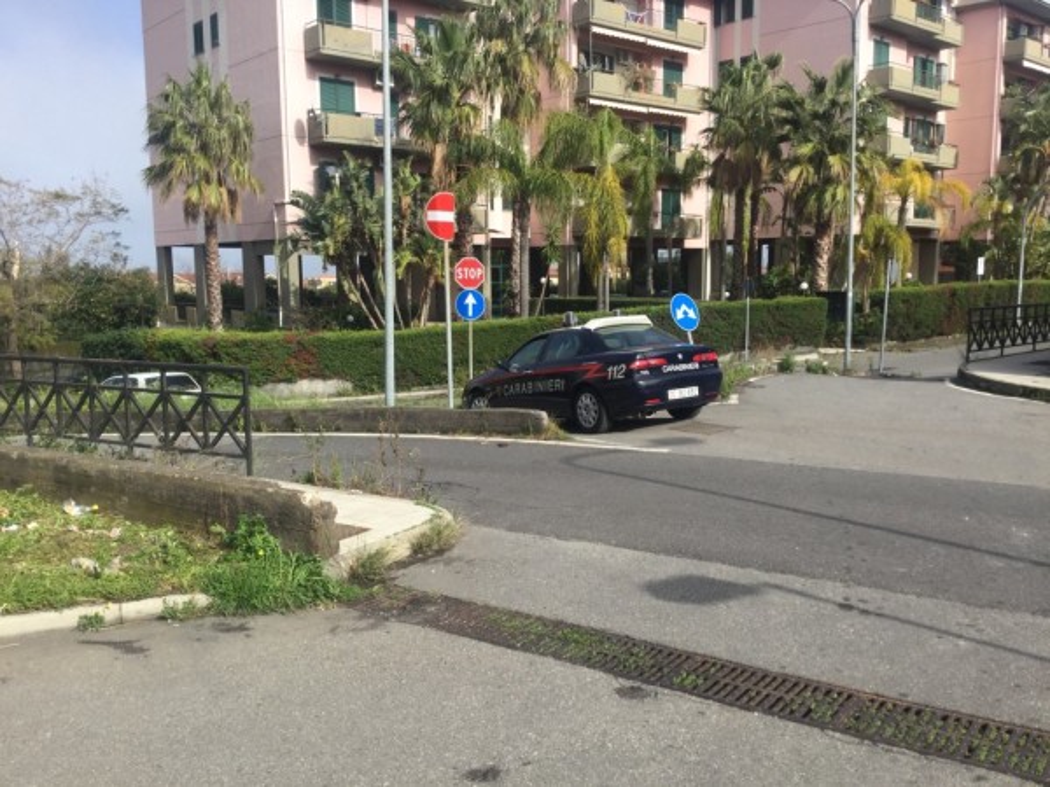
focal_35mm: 31
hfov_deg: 58.4
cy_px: 394
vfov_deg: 45.4
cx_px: 525
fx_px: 940
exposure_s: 1/959
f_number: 2.4
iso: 25
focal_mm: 3.3
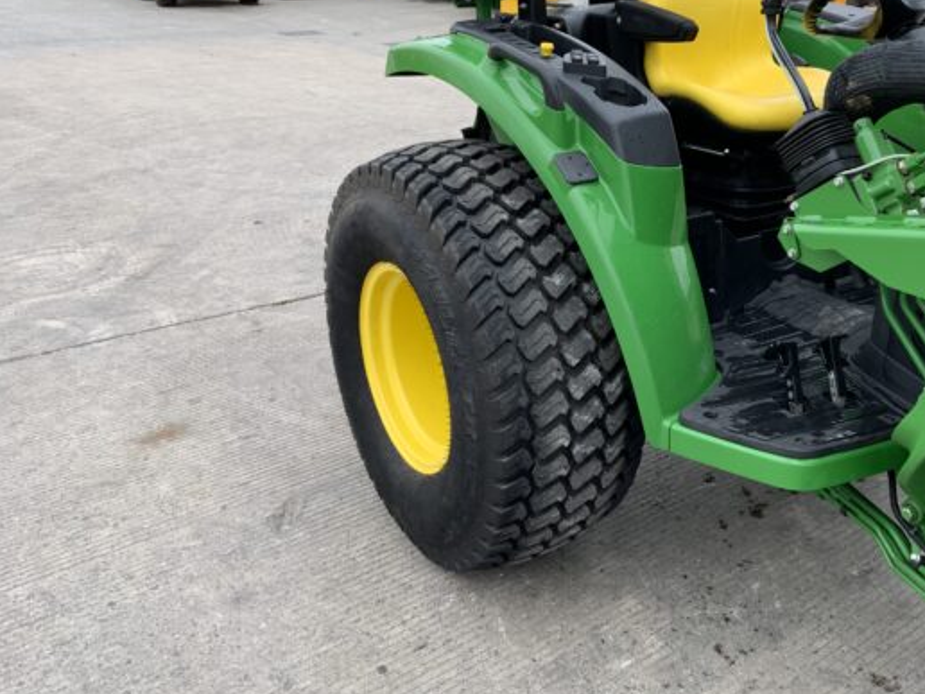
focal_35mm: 36
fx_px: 962
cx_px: 558
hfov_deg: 51.0
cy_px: 287
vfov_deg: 39.5
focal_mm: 3
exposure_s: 1/650
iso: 16
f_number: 1.8
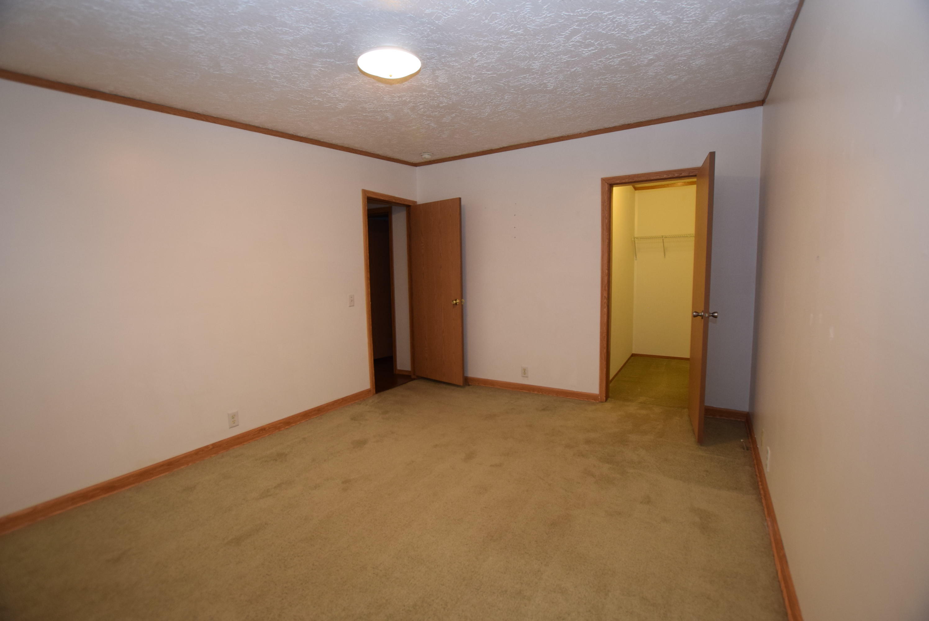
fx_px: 387
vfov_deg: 77.4
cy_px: 310
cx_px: 464
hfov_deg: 100.3
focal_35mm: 15
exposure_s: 1/60
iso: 800
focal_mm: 10
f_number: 4
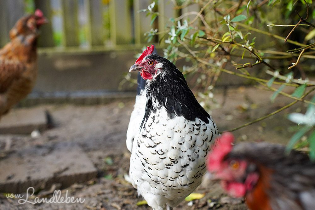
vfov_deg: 20.0
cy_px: 105
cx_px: 158
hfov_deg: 29.7
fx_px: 595
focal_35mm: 68
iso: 100
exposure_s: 1/200
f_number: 4.5
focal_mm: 68
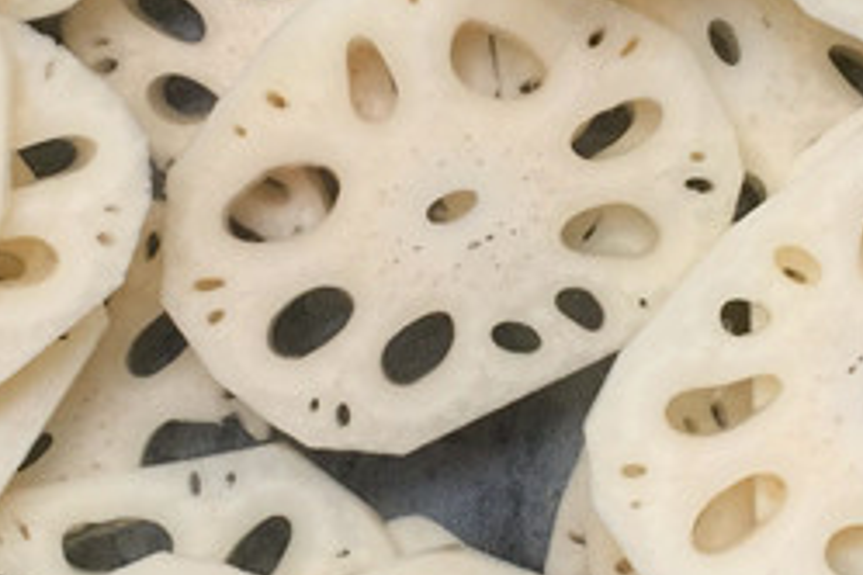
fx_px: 2325
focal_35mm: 97
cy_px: 194
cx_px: 516
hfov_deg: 21.0
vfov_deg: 14.1
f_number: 2.2
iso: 32
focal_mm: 4.15
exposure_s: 1/50
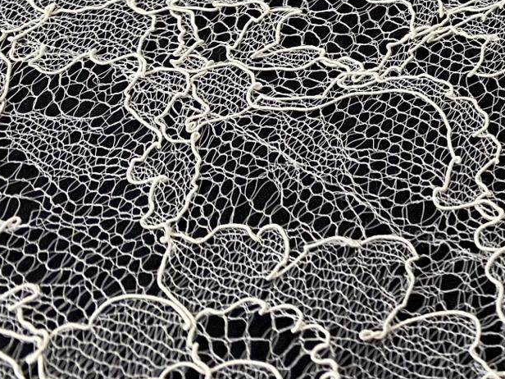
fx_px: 1182
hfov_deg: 21.6
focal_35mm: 81
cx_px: 671
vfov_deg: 17.7
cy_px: -22
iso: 125
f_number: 1.8
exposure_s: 1/60
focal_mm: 4.25
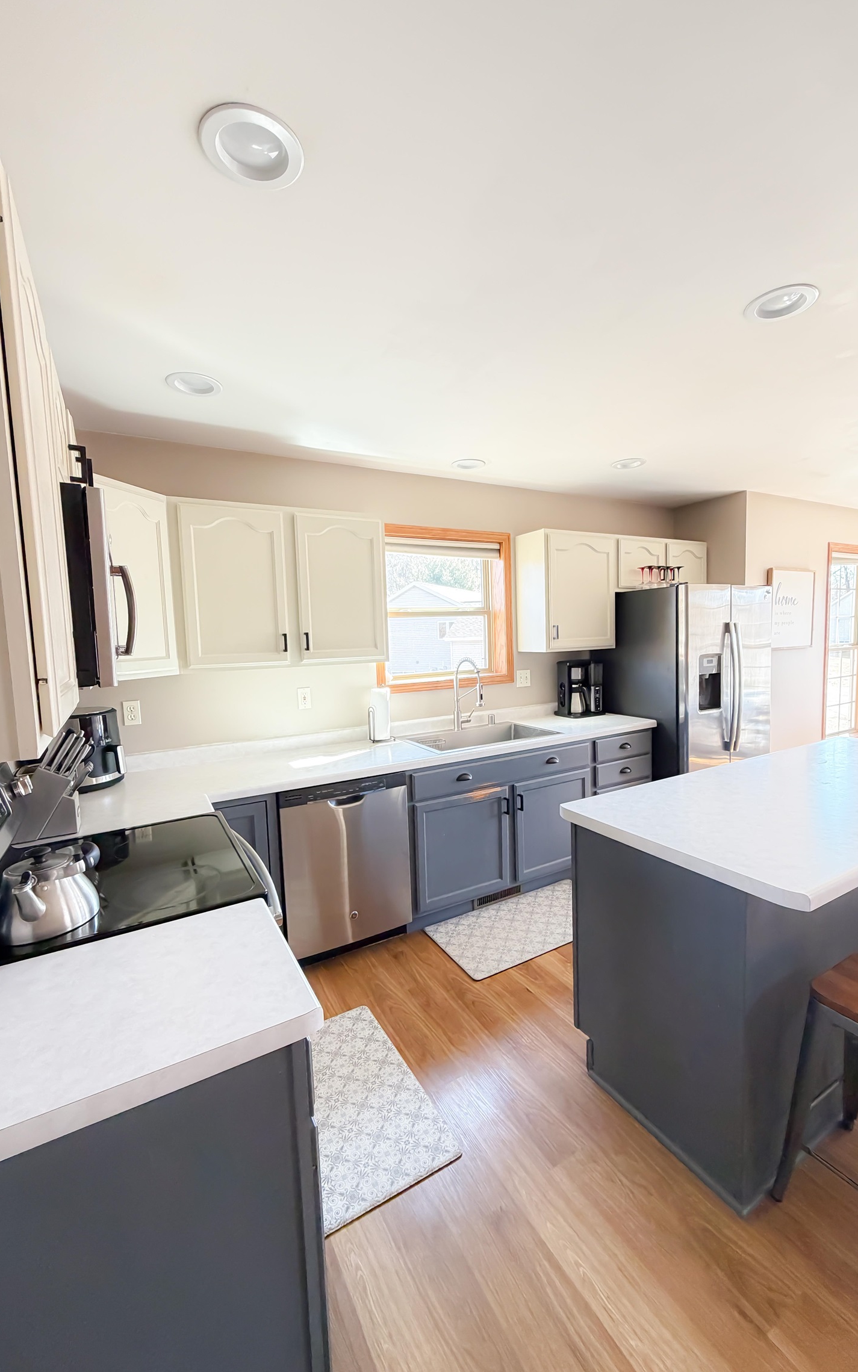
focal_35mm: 15
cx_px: 455
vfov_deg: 101.5
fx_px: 561
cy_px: 684
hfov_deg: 74.7
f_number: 2.2
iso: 320
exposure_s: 1/60
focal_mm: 2.22
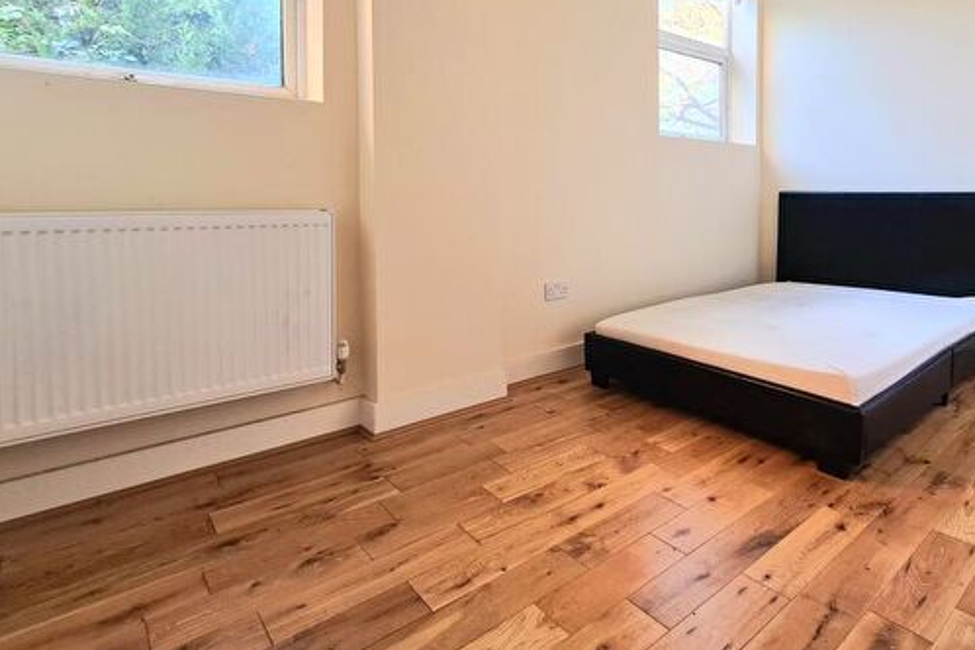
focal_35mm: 19
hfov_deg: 86.3
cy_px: 212
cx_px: 558
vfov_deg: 62.8
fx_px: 515
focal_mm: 2.22
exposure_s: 1/50
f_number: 2.2
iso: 200
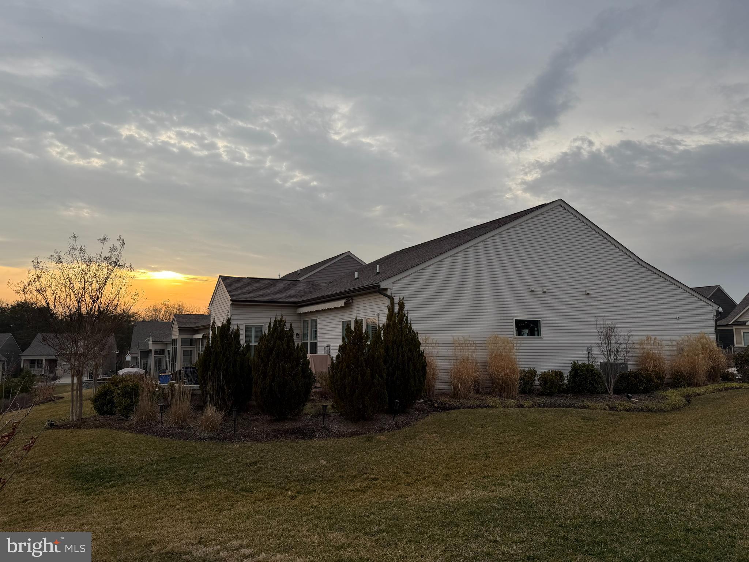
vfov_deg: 56.8
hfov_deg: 71.6
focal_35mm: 24
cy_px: 281
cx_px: 374
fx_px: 519
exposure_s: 1/1385
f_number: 1.78
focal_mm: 6.76
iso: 80
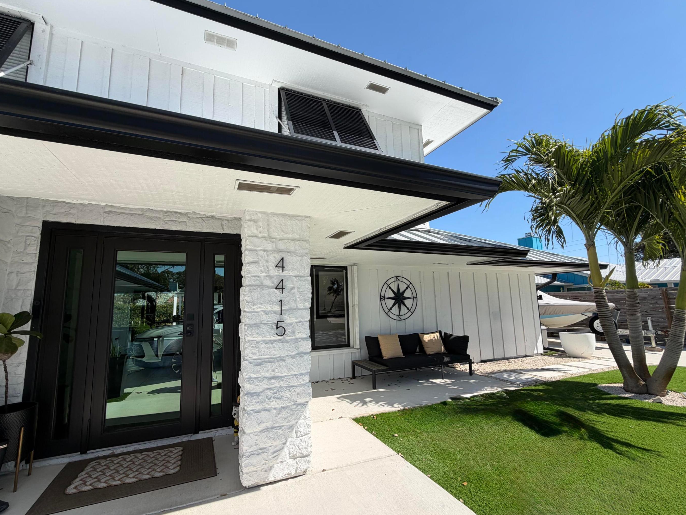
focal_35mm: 15
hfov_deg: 98.1
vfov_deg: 81.7
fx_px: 297
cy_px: 266
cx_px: 325
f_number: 2.2
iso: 20
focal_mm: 2.22
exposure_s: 1/770
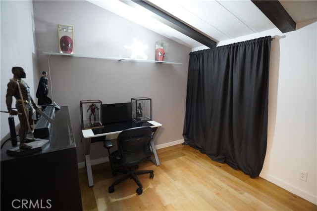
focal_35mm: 16
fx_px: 145
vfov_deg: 72.1
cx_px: 158
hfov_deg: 95.0
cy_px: 106
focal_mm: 11
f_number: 2.8
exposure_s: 1/160
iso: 5000
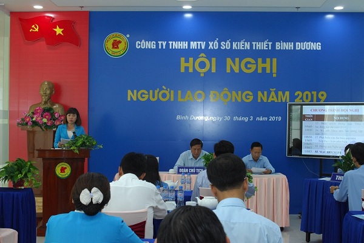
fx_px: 516
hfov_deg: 38.9
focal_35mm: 51
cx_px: 182
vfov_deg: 26.5
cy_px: 122
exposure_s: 1/60
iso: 500
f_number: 6
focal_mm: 34
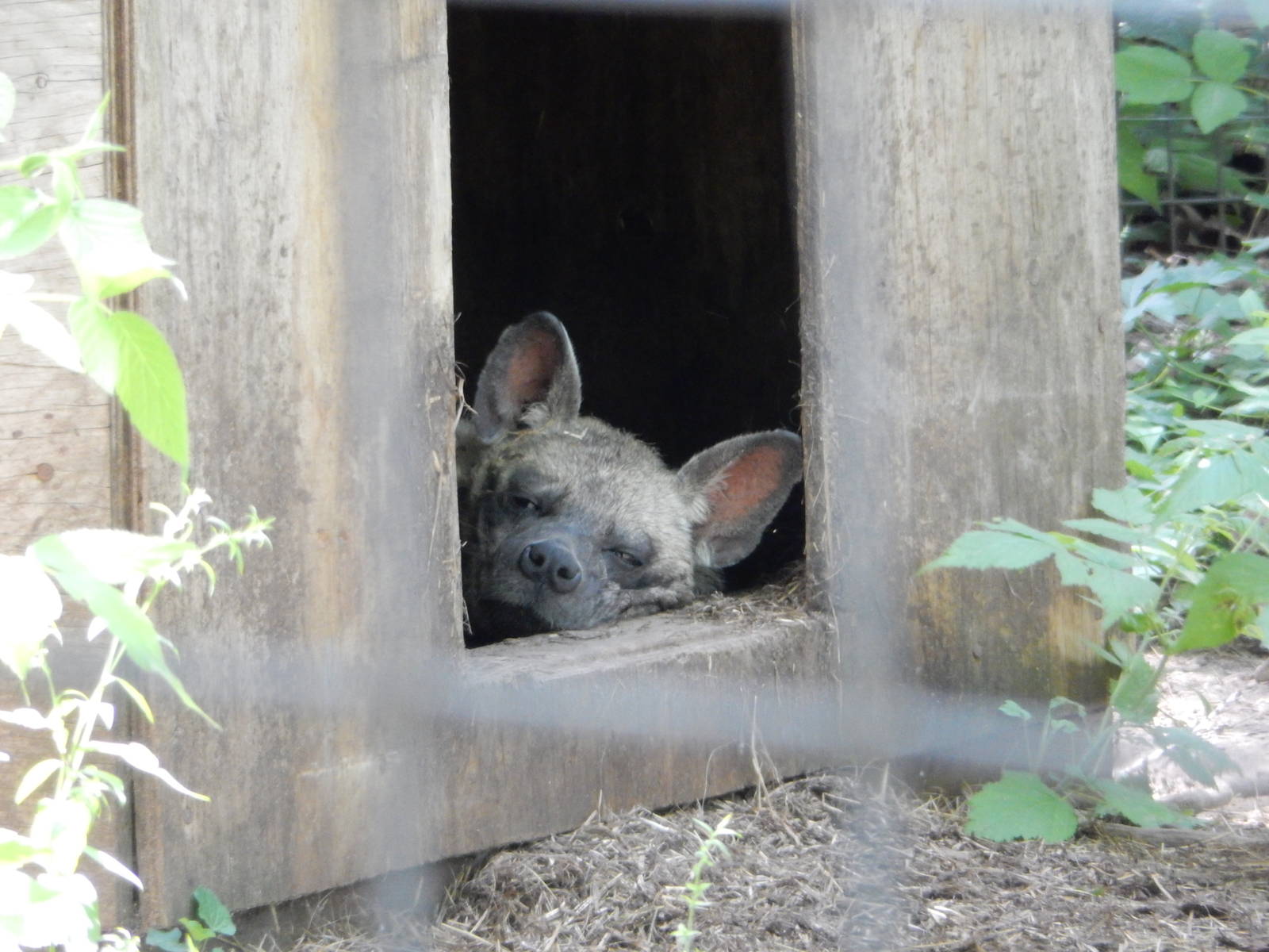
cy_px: 476
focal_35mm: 550
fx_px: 20163
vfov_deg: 2.7
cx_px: 634
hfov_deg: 3.6
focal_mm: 99
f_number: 6.3
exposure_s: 1/25
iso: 800
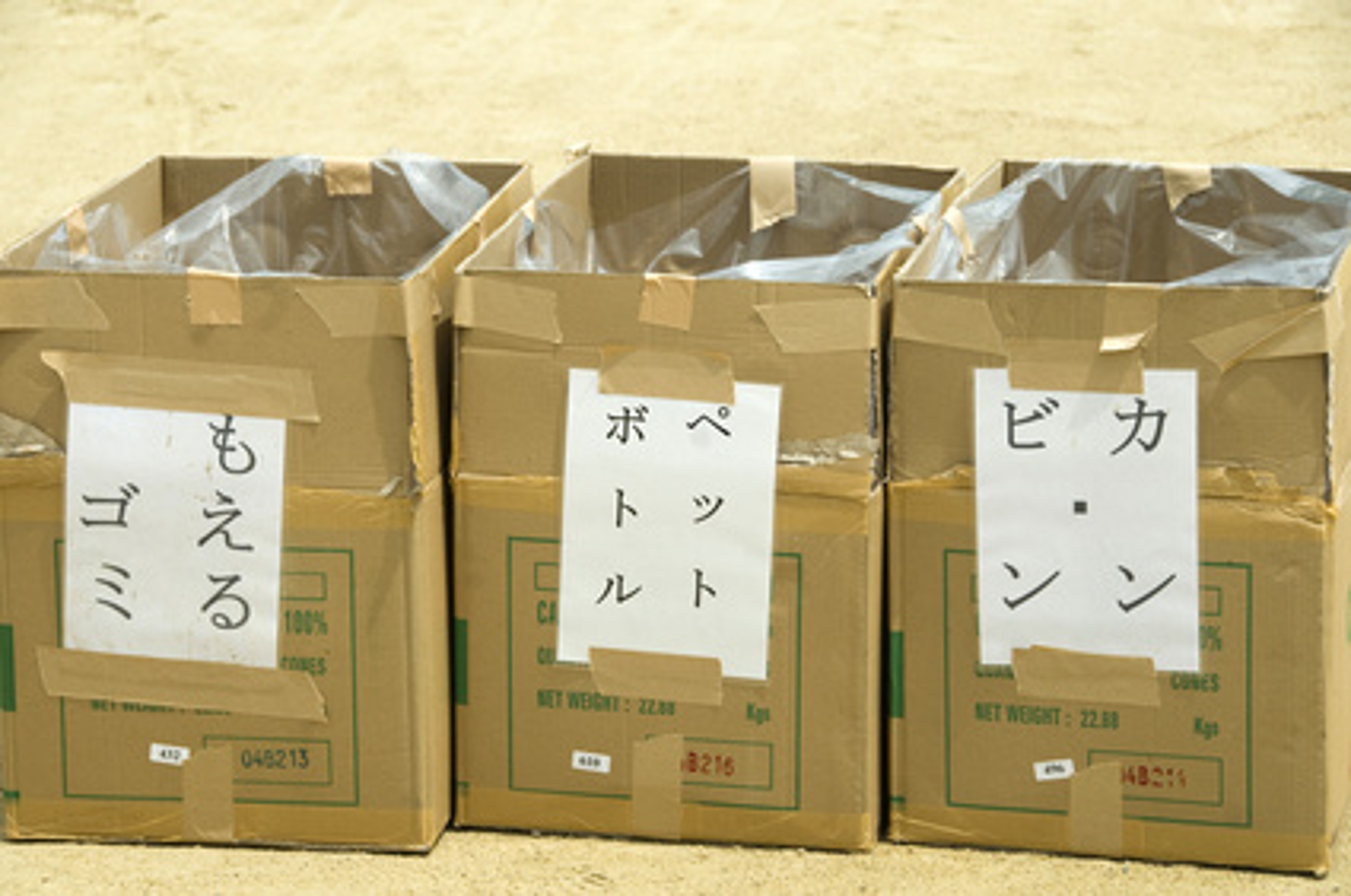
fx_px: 4609
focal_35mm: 123
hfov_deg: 16.7
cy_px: 448
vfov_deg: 11.1
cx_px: 676
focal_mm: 82
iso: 200
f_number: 9
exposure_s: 1/640
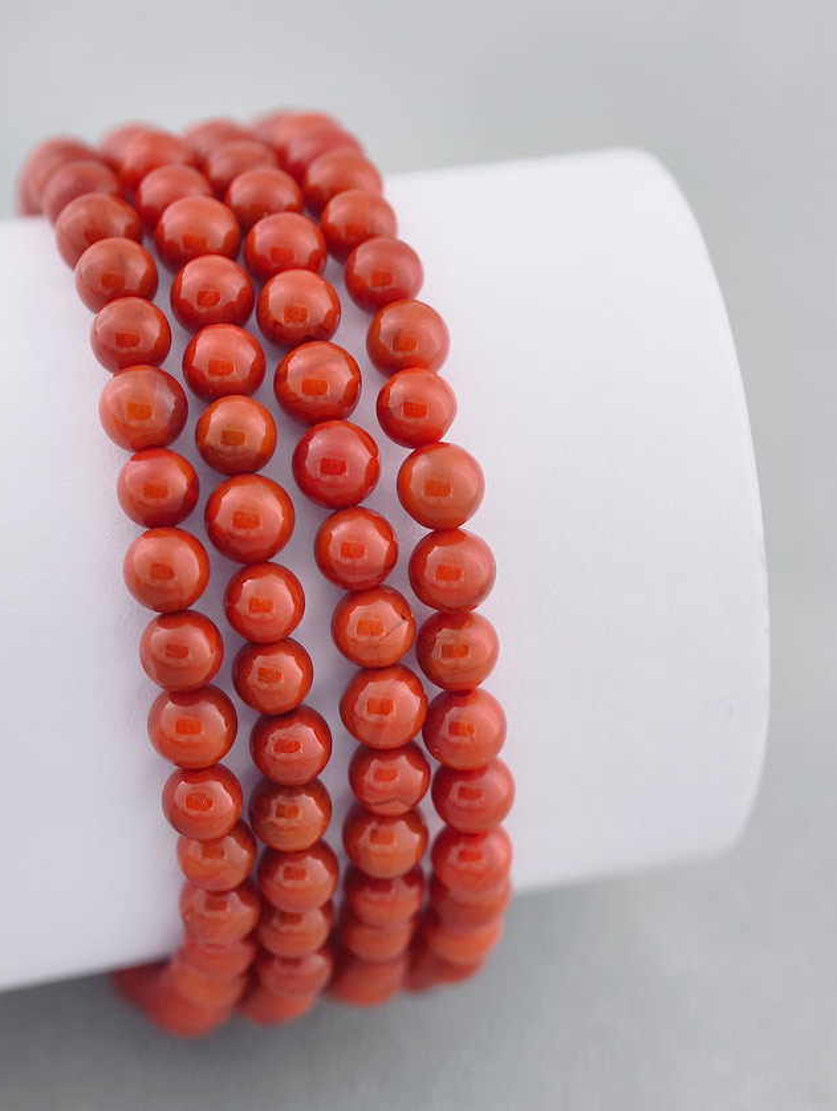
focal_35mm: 117
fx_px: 3762
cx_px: 414
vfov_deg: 16.8
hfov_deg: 12.7
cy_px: 563
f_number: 2.67
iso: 125
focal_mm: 22.48
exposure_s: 1/160
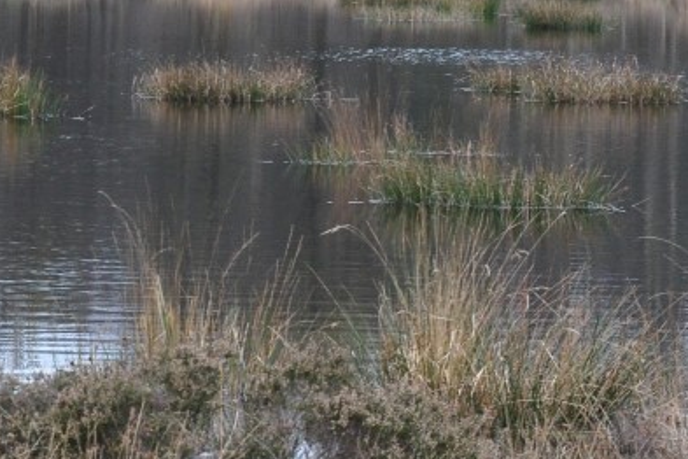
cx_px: 51
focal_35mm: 322
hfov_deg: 6.4
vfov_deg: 4.3
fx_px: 6153
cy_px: 96
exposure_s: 1/100
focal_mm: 66
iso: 800
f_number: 9
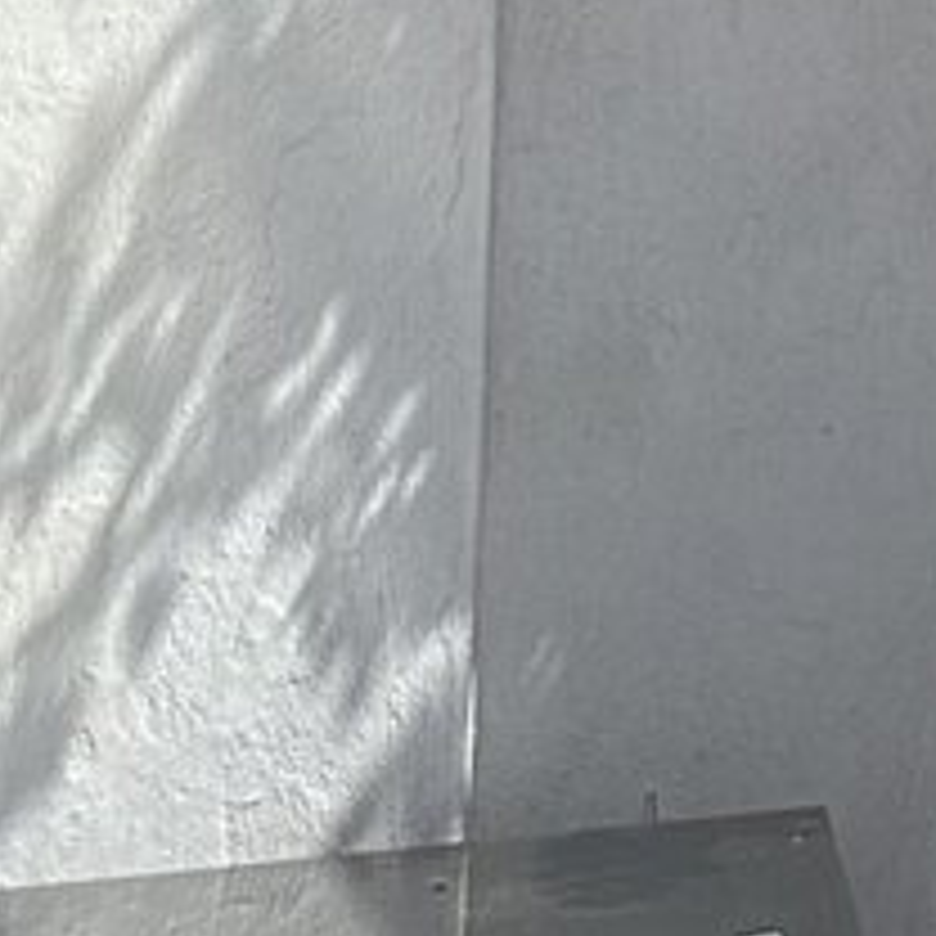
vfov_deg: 8.4
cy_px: -2146
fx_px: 4986
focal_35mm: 163
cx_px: 2043
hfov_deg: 9.8
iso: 80
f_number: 1.78
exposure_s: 1/6211
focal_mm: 6.86
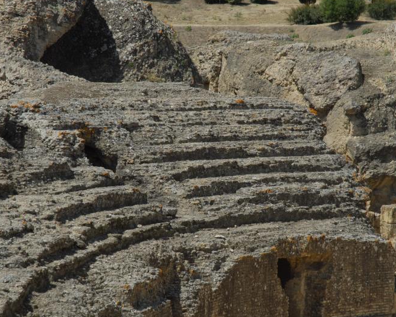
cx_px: 209
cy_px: 162
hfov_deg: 11.8
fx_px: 1909
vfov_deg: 9.5
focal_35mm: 163
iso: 100
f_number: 8
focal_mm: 70
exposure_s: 1/250
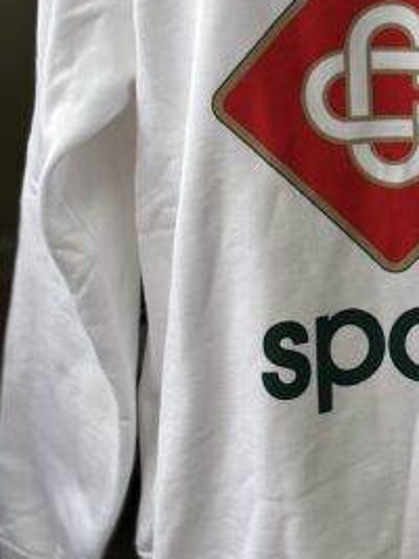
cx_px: 402
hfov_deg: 14.0
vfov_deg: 18.8
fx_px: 1680
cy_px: 160
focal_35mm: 104
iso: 25
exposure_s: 1/101
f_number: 1.6
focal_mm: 5.96
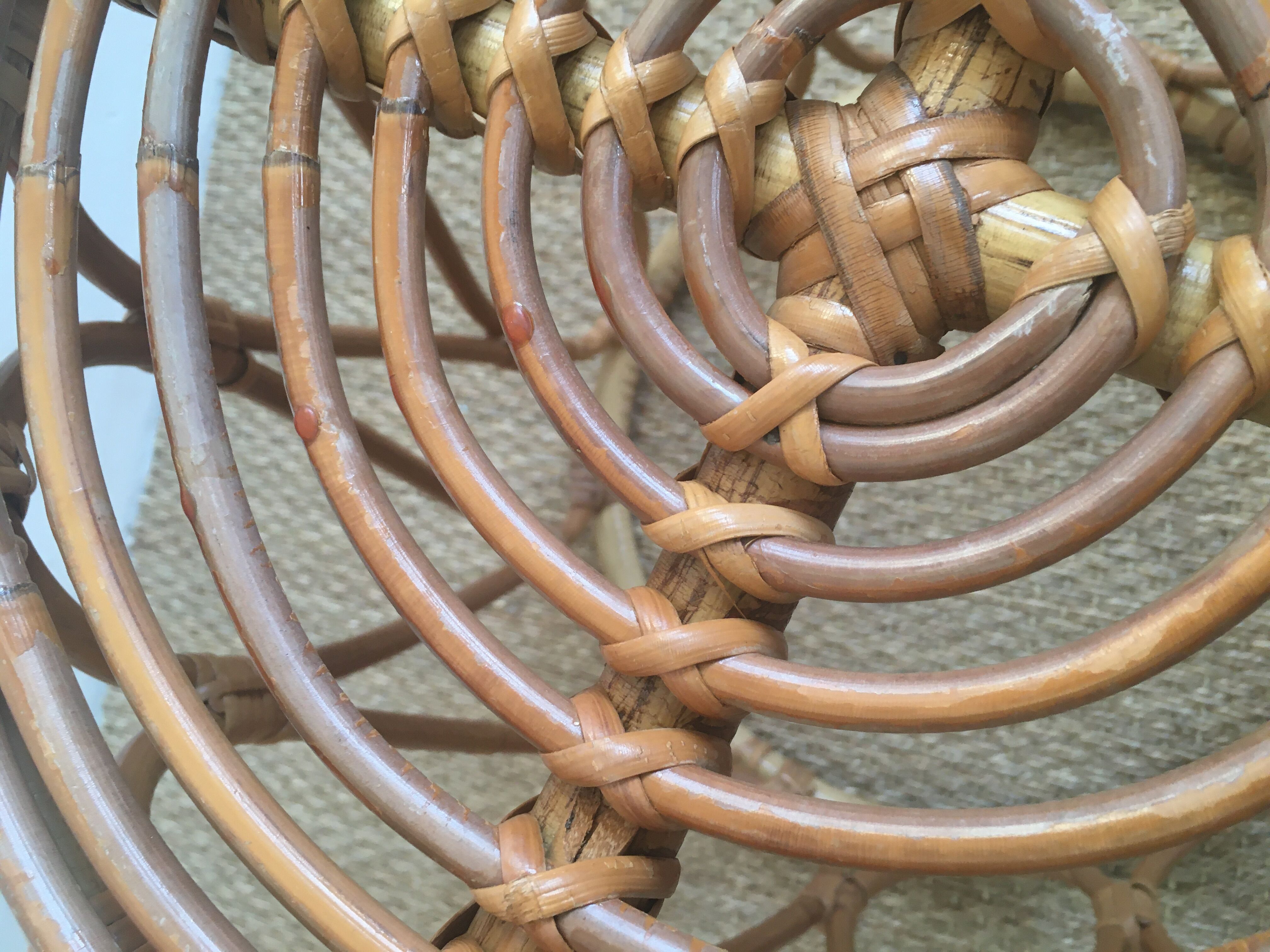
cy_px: 476
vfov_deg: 48.2
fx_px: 1064
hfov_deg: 61.7
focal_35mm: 29
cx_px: 635
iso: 80
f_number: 2.2
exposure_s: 1/33
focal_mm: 4.15
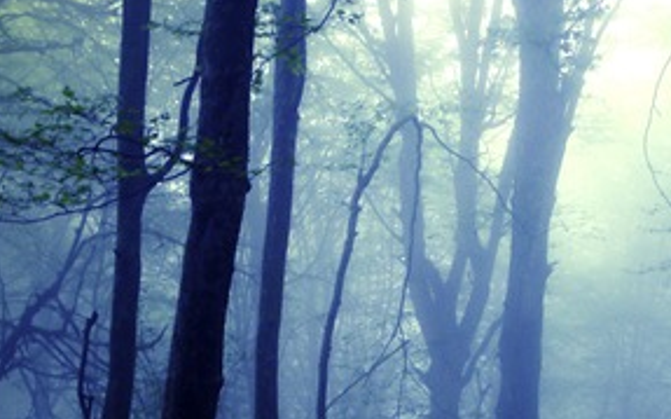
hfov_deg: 25.8
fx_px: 1426
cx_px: 577
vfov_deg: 16.3
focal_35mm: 78
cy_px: 442
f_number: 3.2
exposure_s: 1/31.6
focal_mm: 5.8
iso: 64
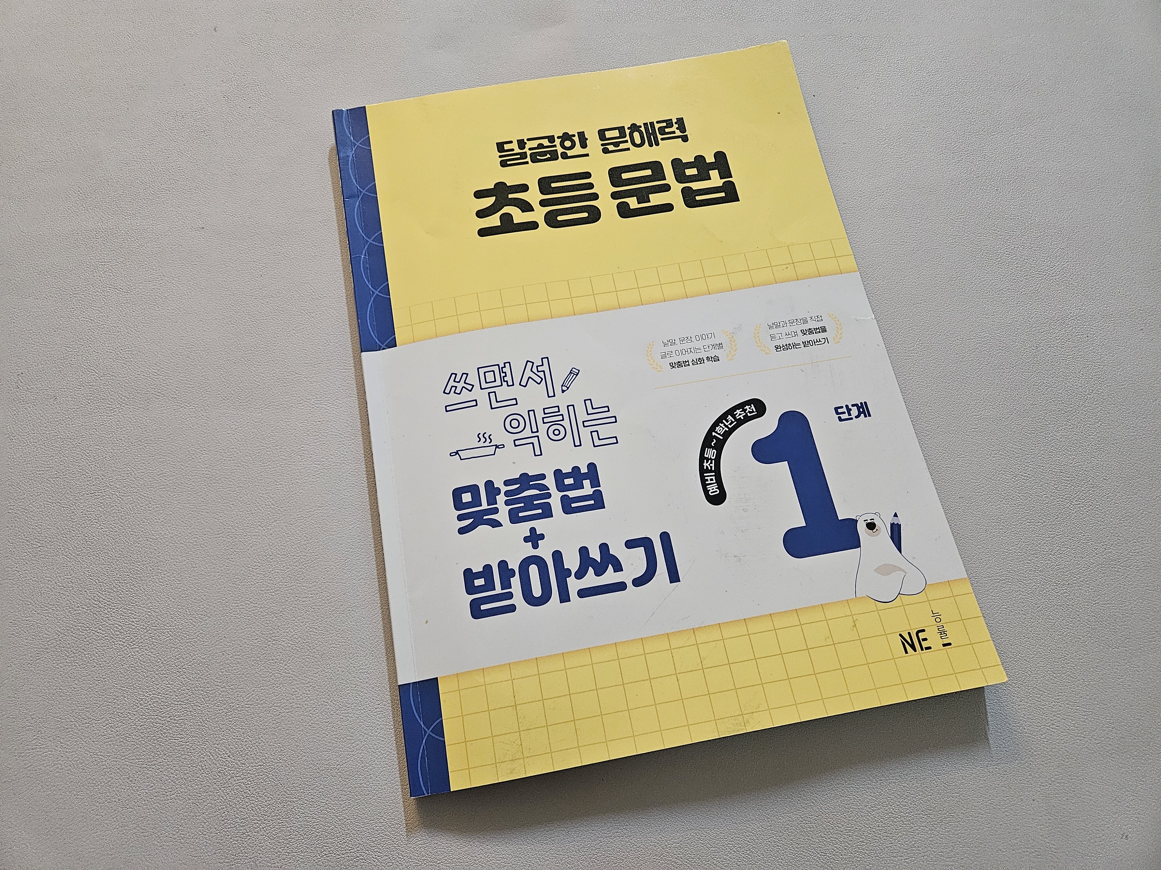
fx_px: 771
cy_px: 435
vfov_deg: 58.9
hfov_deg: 73.9
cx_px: 580
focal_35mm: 23
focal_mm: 5.4
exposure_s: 1/120
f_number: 1.8
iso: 800
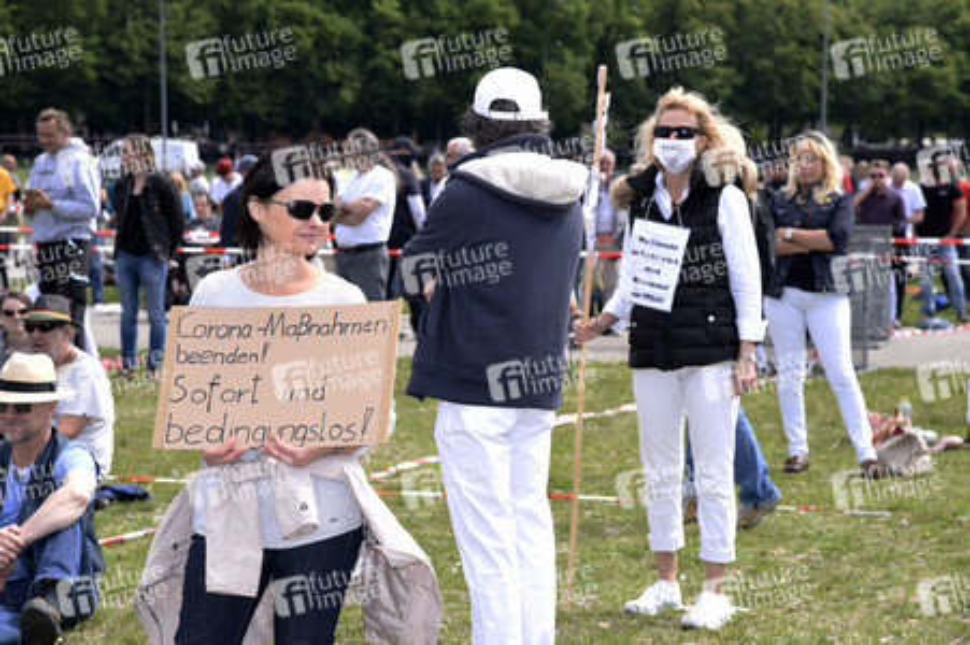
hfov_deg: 17.1
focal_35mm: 120
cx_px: 485
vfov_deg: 11.4
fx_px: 3231
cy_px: 322
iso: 250
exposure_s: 1/160
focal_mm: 120
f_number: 9
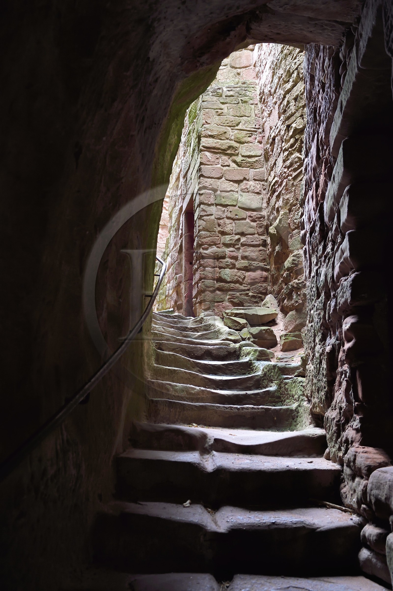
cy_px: 296
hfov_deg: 35.0
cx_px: 196
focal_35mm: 38
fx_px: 623
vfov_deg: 50.7
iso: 1600
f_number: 6.3
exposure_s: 1/25
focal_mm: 38
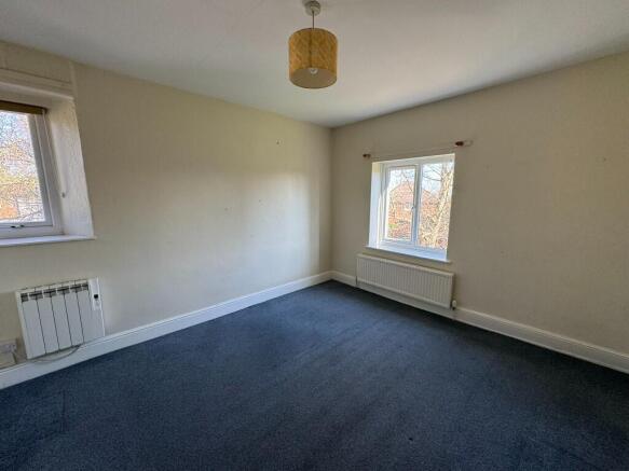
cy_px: 236
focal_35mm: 14
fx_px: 254
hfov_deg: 102.1
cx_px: 314
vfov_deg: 85.7
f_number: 2.2
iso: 80
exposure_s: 1/99
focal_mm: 2.22
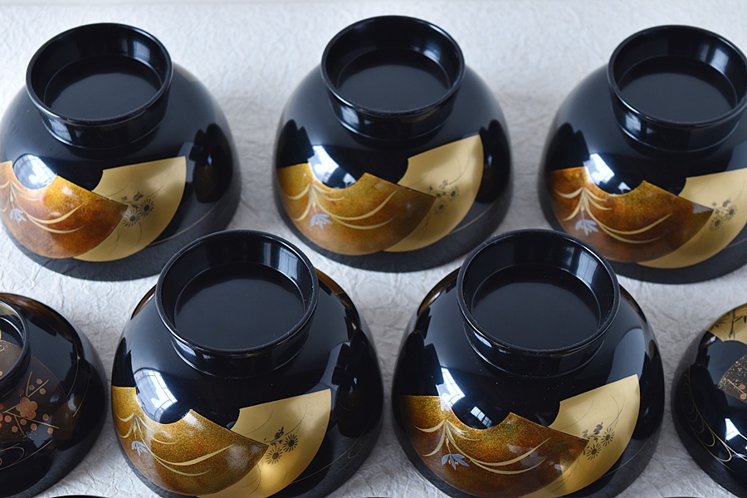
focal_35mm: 82
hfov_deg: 24.6
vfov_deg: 16.6
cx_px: 374
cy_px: 249
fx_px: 1712
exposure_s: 1/4
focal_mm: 55
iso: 400
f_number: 5.6
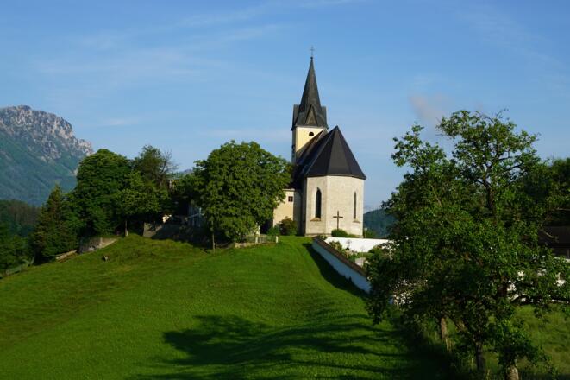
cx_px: 285
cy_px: 190
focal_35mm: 52
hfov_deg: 37.9
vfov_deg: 25.7
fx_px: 831
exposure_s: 1/100
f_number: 13
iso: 100
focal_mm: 35
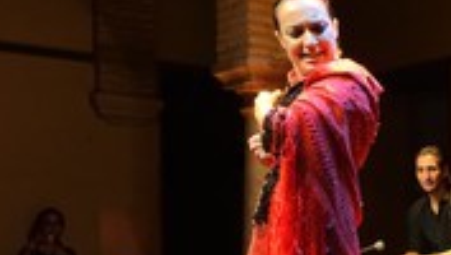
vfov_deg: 13.7
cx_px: 525
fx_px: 1042
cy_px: 265
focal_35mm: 87
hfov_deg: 22.7
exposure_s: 1/15
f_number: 4.5
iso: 1600
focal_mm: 35
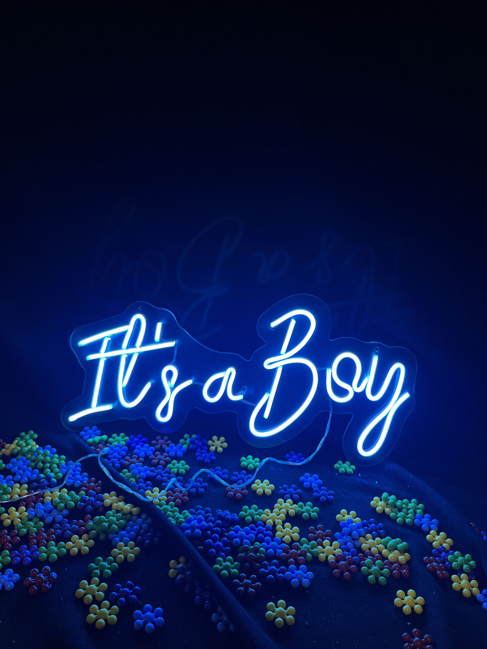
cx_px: 244
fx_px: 488
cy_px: 324
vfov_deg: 67.3
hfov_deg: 53.1
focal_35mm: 26
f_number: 1.6
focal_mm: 5.1
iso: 80
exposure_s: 1/100
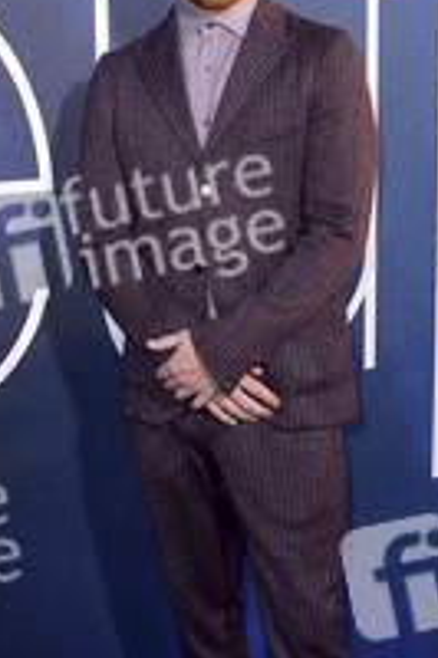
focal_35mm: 56
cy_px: 398
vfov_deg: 35.5
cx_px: 212
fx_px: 1024
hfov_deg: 24.1
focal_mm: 28
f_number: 7.1
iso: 100
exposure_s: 1/250
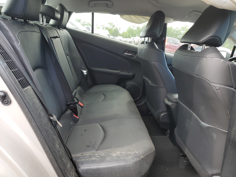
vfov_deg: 53.1
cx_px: 118
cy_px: 88
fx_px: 177
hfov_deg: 67.3
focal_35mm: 26
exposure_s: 1/227
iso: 50
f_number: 1.5
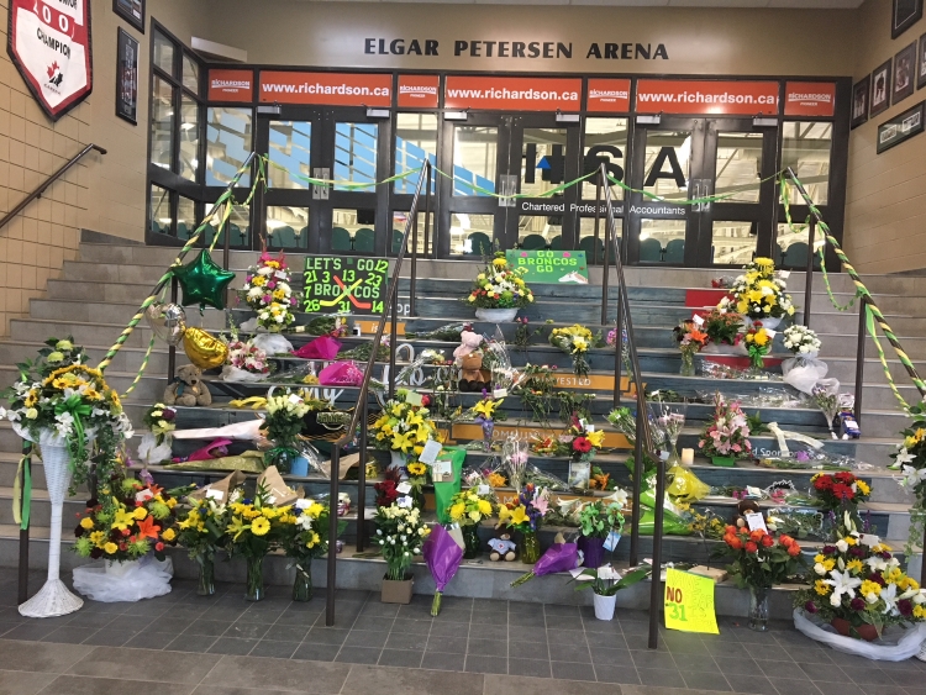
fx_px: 776
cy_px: 348
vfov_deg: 48.3
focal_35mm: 29
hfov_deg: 61.6
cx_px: 463
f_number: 2.2
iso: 125
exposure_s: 1/30
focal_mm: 4.15
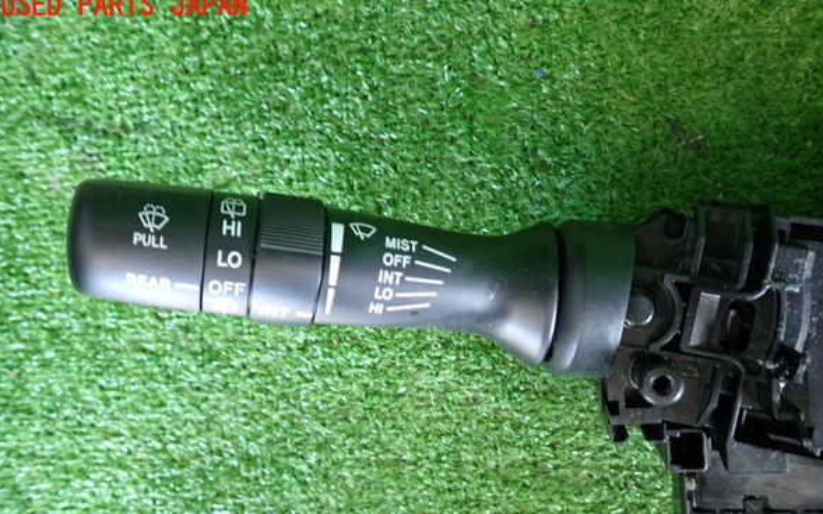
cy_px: 303
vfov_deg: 45.8
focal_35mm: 27
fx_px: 606
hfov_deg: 68.4
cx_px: 412
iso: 200
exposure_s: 1/30
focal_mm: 4.5
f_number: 2
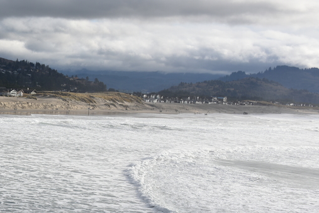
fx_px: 851
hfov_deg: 20.1
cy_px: 134
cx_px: -46
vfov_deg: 14.2
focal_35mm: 96
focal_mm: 38
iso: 100
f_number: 9
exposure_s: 1/320
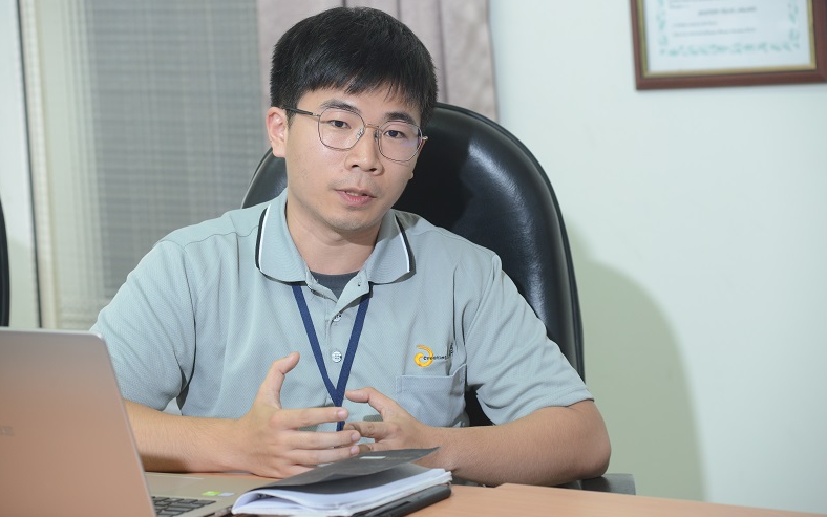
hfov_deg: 16.3
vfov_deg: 10.2
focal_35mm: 128
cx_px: 412
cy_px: 244
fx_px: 2886
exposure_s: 1/50
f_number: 6.3
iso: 800
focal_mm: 125
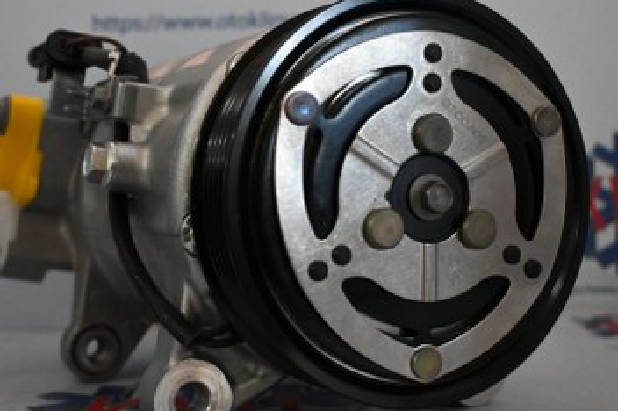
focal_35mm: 59
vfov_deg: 23.0
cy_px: 177
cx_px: 218
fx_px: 1009
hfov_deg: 33.8
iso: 3200
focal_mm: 23
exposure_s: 1/80
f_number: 4.2
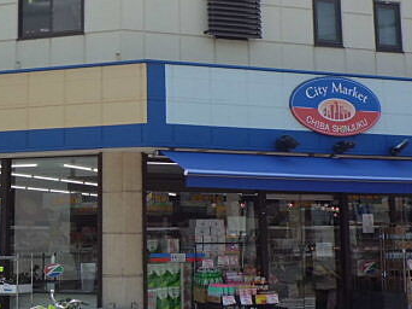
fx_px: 1047
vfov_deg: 16.6
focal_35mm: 88
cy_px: 48
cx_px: 102
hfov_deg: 22.1
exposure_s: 1/800
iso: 64
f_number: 3.4
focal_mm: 8.3
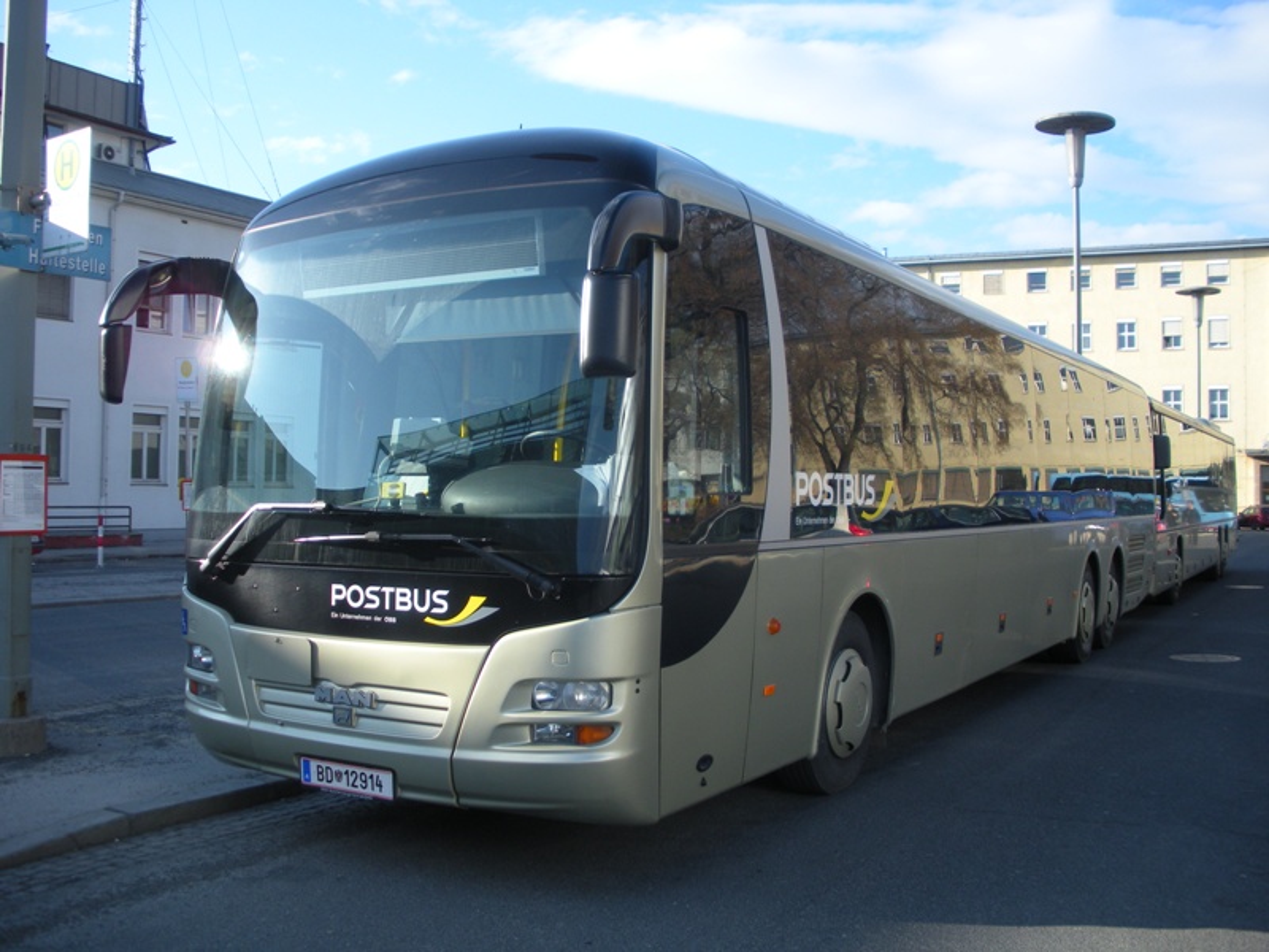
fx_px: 1320
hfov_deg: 51.4
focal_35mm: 36
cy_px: 476
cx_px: 634
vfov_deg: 39.7
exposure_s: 1/254
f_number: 3.5
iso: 64
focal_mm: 6.3
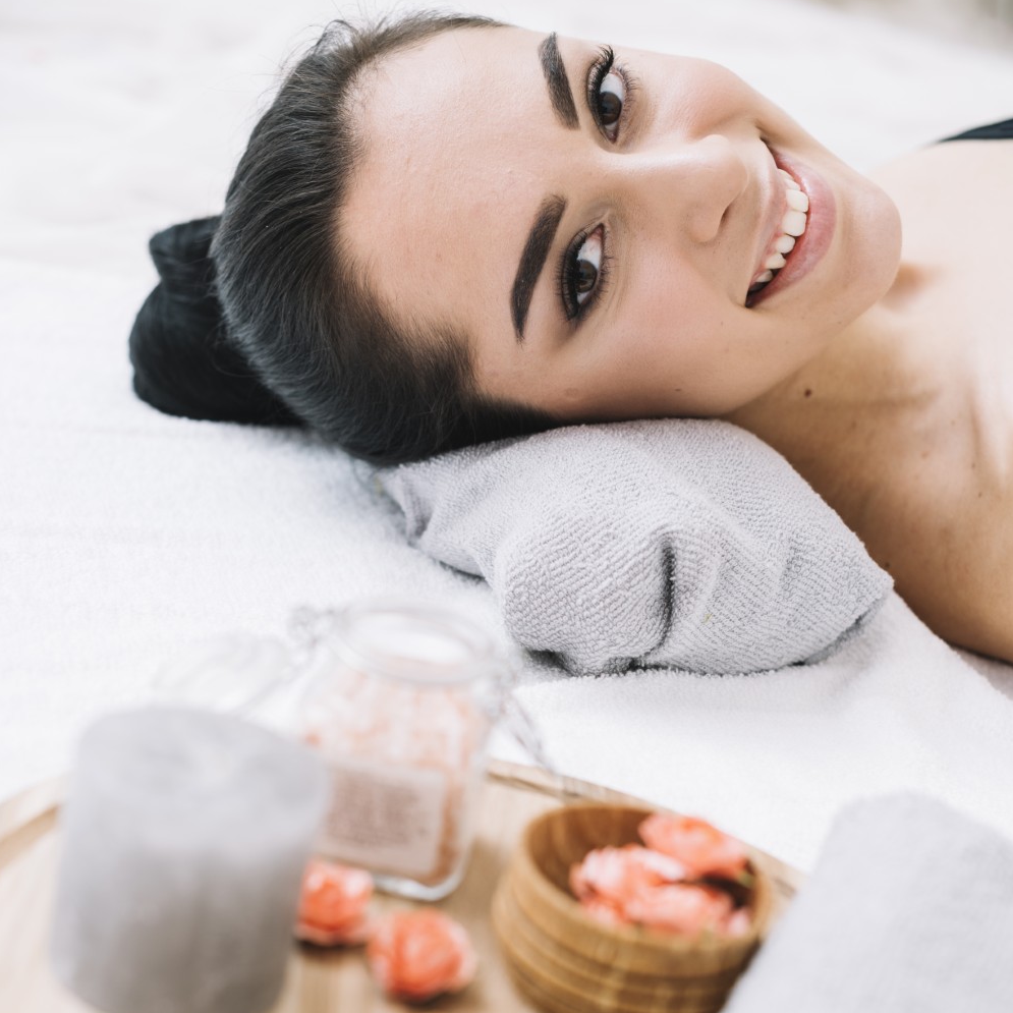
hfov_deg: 26.9
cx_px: 505
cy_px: 709
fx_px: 2119
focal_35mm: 64
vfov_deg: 26.7
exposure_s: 1/160
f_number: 3.2
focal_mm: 50
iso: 125
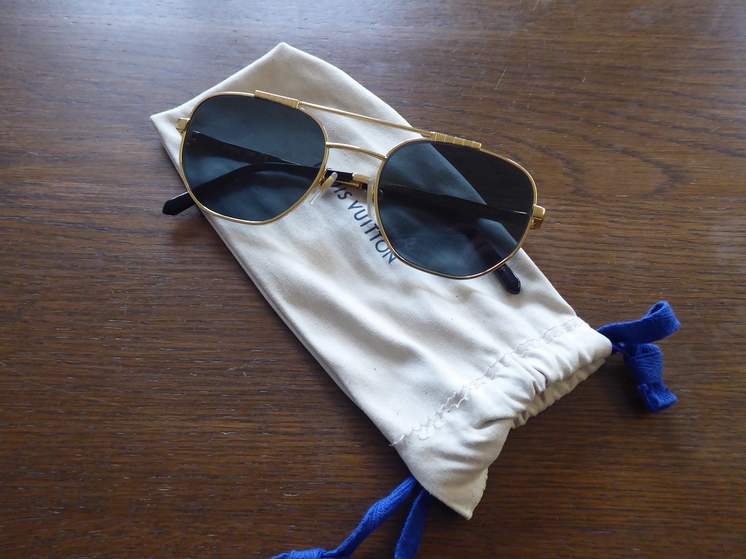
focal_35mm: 29
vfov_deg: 48.2
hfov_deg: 61.7
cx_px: 373
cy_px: 280
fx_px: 625
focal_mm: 5
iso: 400
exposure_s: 1/50
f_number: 3.5
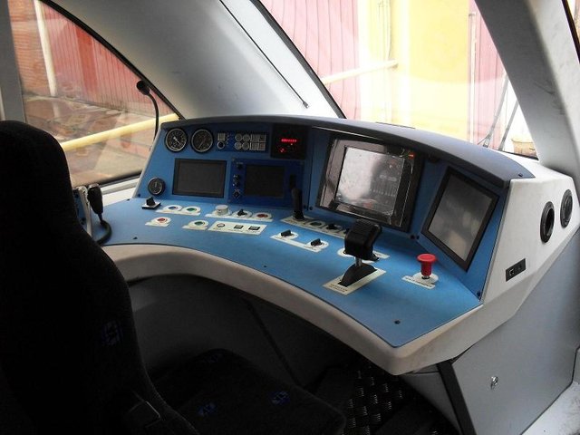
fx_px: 637
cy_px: 218
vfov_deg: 37.7
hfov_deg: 49.0
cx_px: 290
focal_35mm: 38
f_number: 2.8
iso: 100
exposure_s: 1/45
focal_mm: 6.3
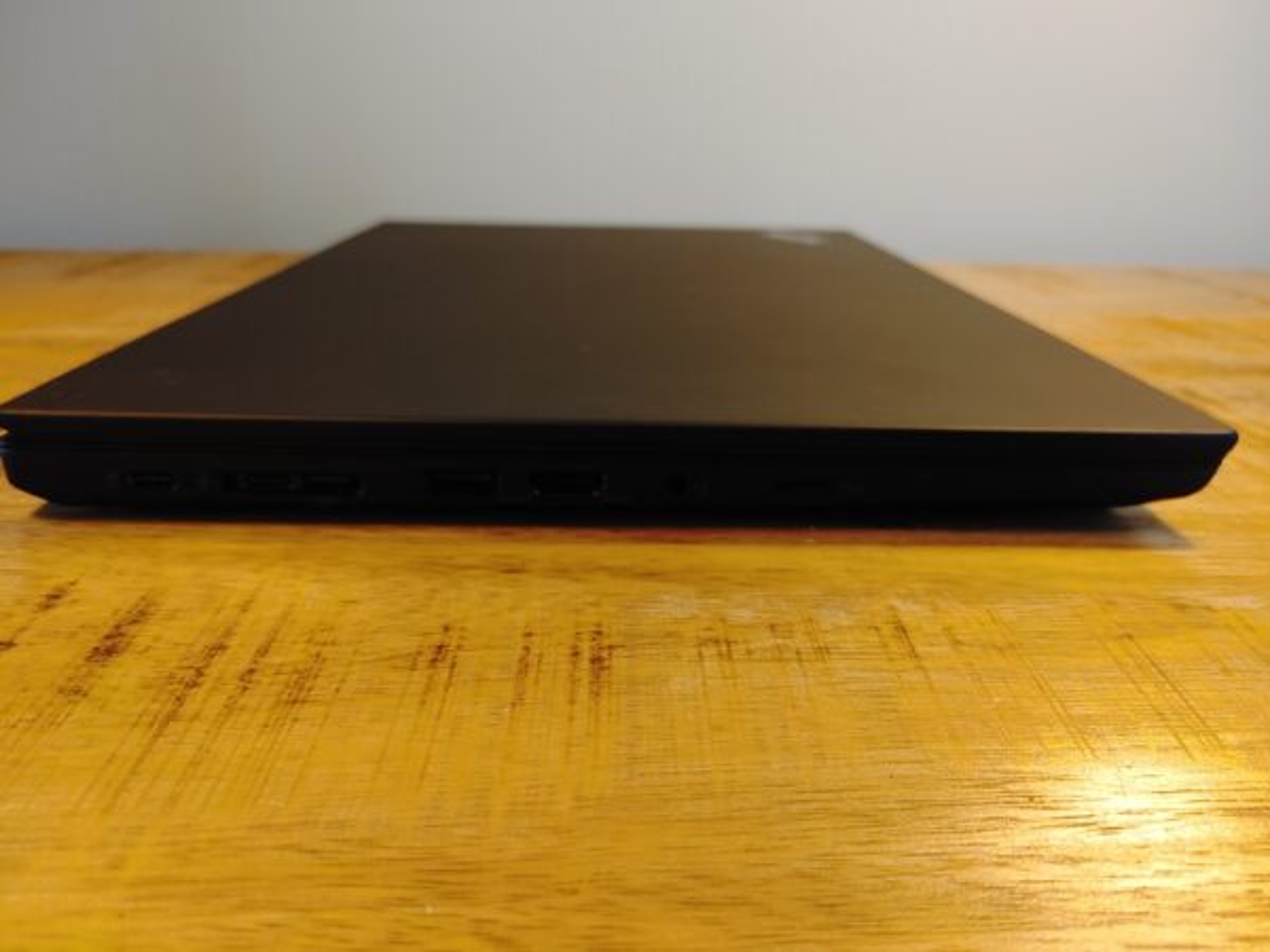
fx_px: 954
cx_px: 635
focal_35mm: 26
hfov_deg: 67.3
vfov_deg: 53.1
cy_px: 476
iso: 150
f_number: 1.8
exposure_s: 1/100
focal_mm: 4.81
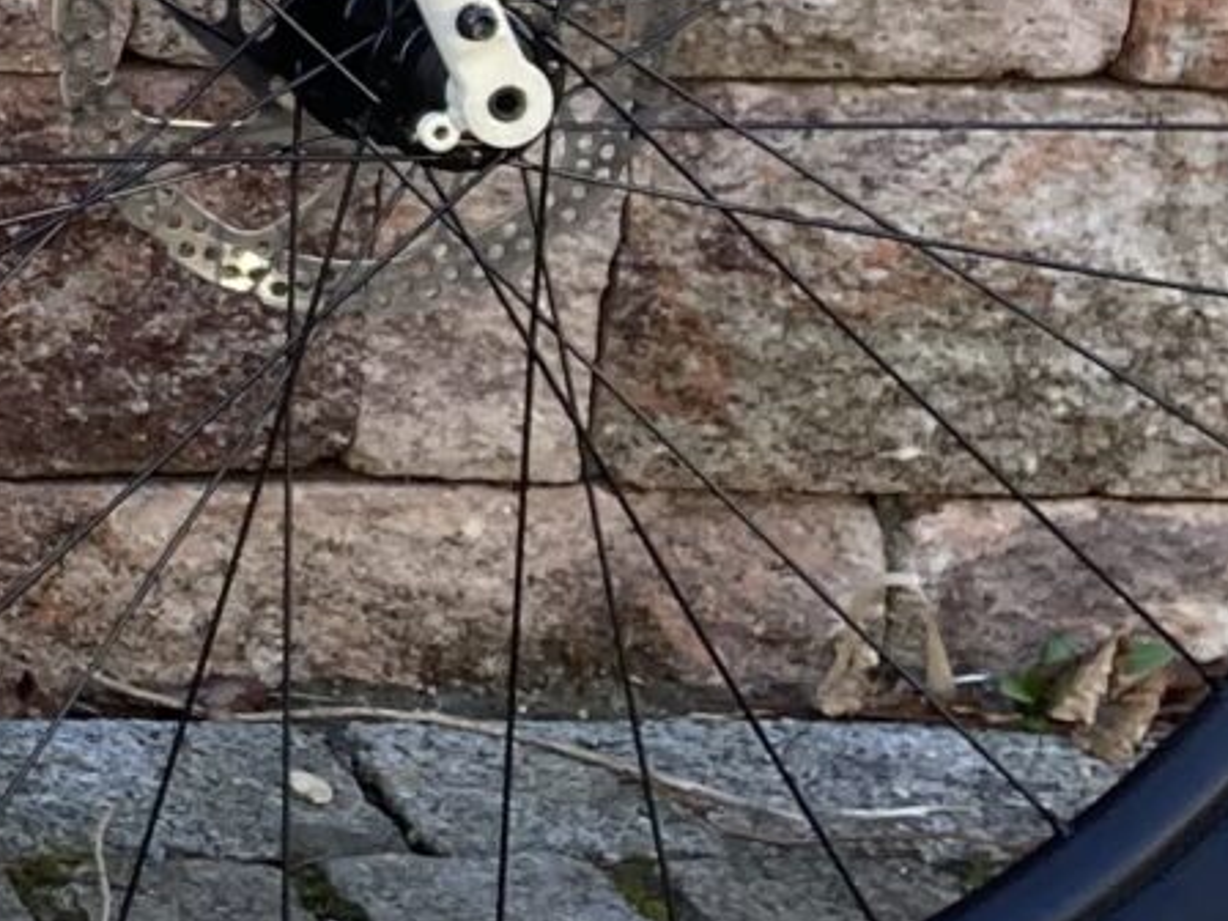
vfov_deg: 8.9
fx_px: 5676
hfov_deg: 10.8
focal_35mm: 160
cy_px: -650
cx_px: -1579
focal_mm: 3.99
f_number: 1.8
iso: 20
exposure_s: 1/121
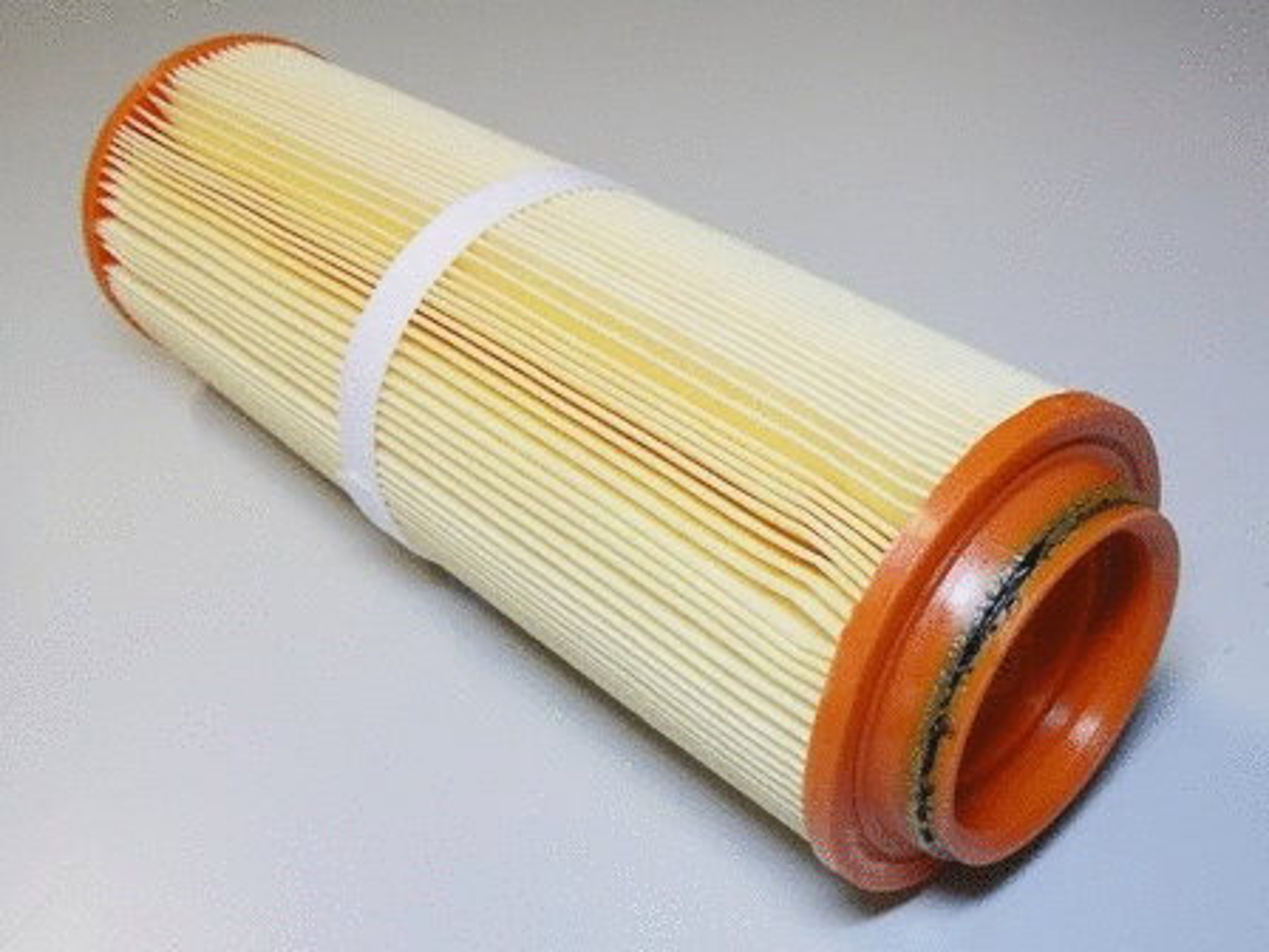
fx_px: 1320
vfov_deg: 39.7
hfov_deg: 51.4
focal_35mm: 36
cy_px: 476
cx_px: 634
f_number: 2.8
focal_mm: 6
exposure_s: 1/50
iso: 80
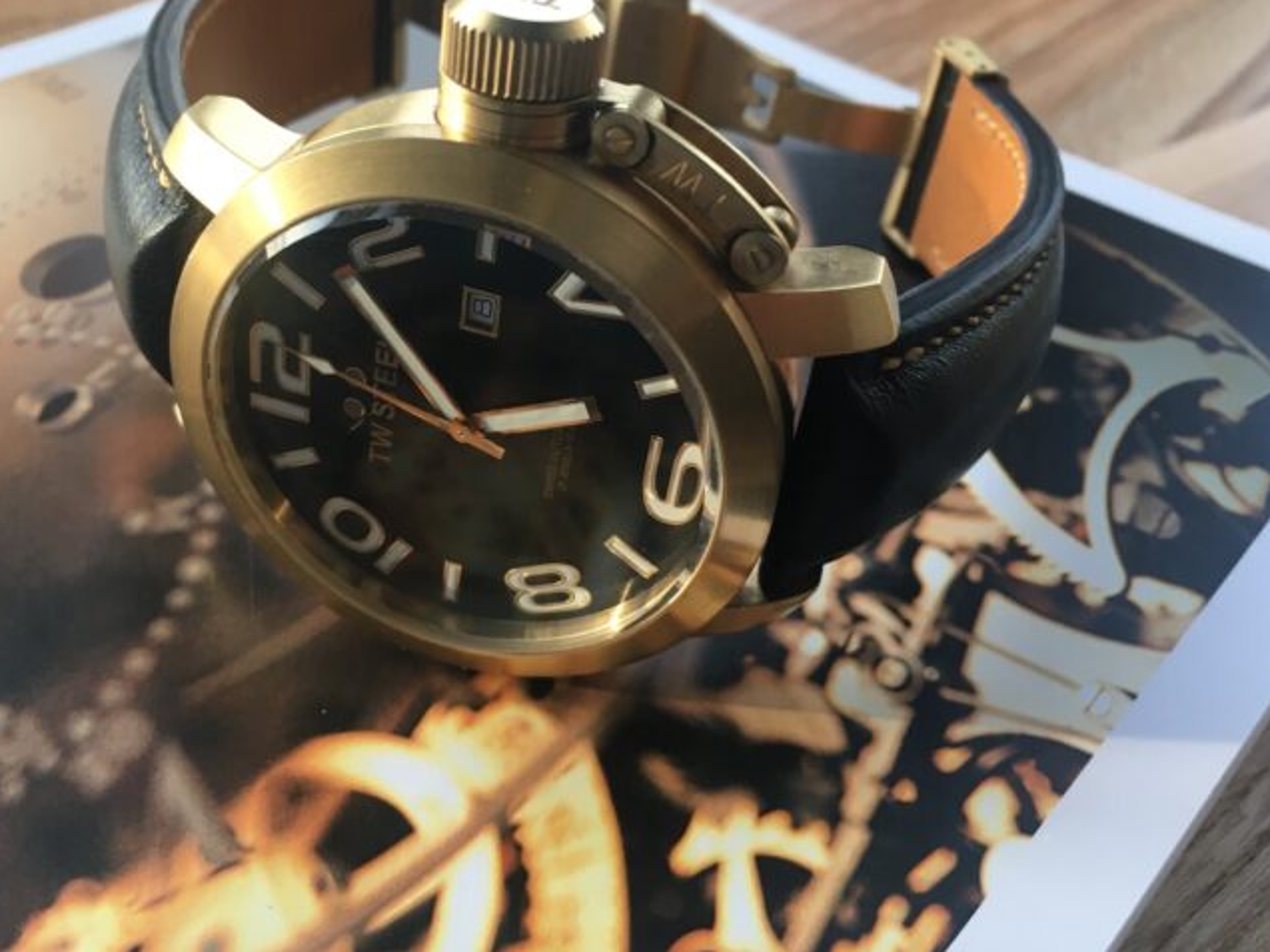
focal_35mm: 35
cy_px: 379
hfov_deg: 52.5
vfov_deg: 40.5
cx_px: 553
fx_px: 1284
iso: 40
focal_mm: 4.15
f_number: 2.2
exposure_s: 1/33
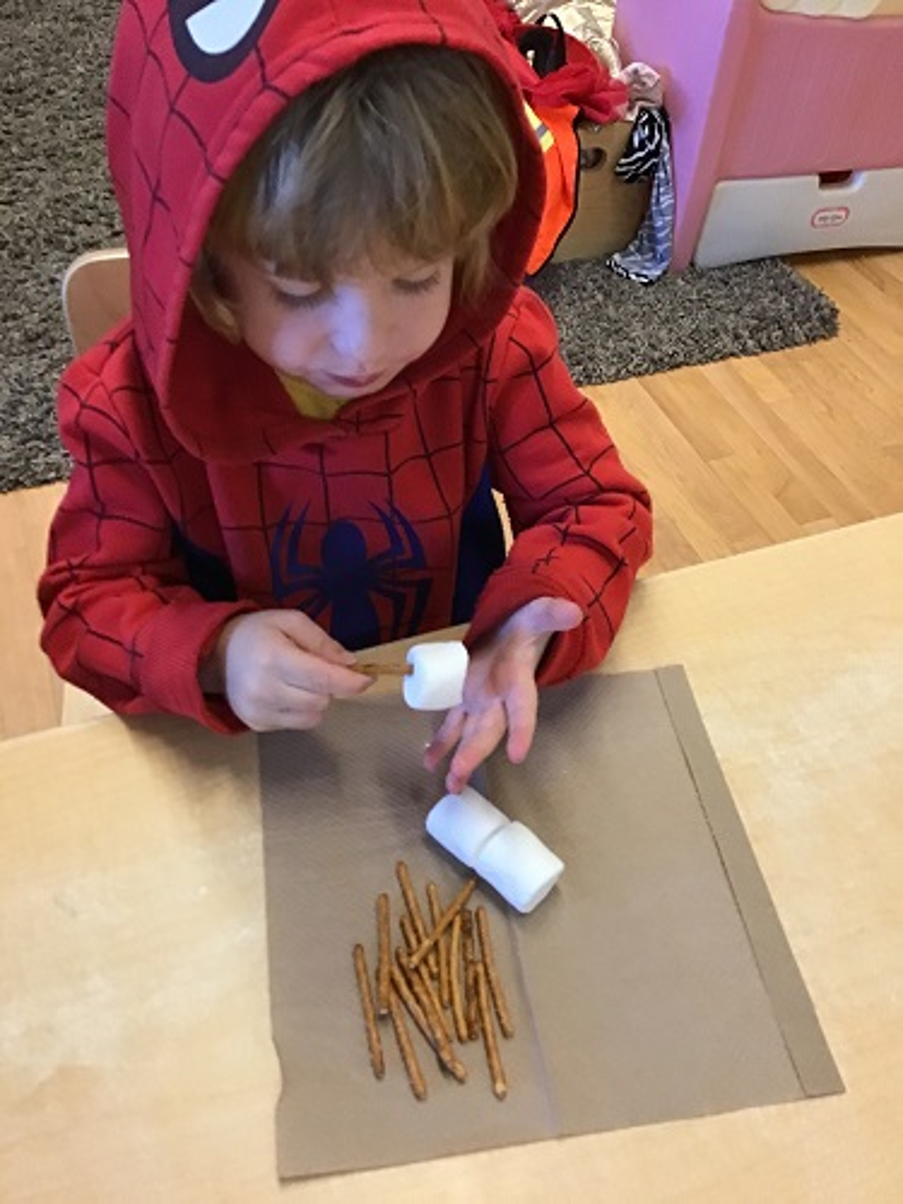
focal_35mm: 31
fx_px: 1078
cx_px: 452
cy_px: 602
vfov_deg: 58.4
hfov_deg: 45.4
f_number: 2.4
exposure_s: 1/30
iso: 125
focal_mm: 3.3
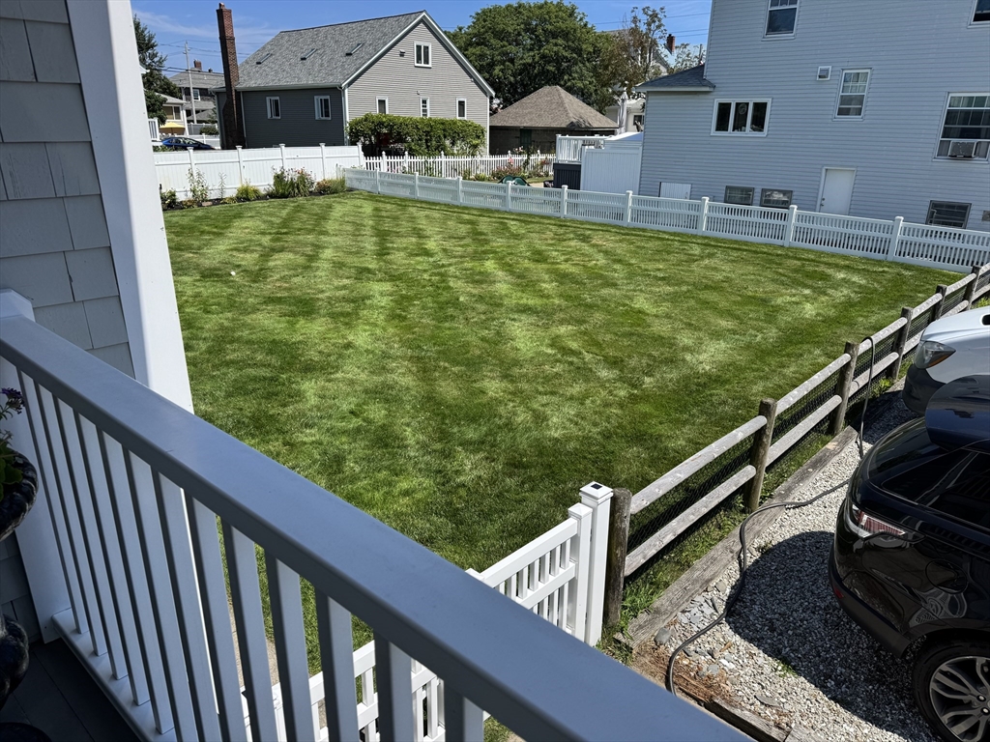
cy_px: 371
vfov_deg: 56.8
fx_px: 686
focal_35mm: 24
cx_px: 495
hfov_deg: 71.6
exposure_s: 1/4608
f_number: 1.78
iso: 80
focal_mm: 6.76
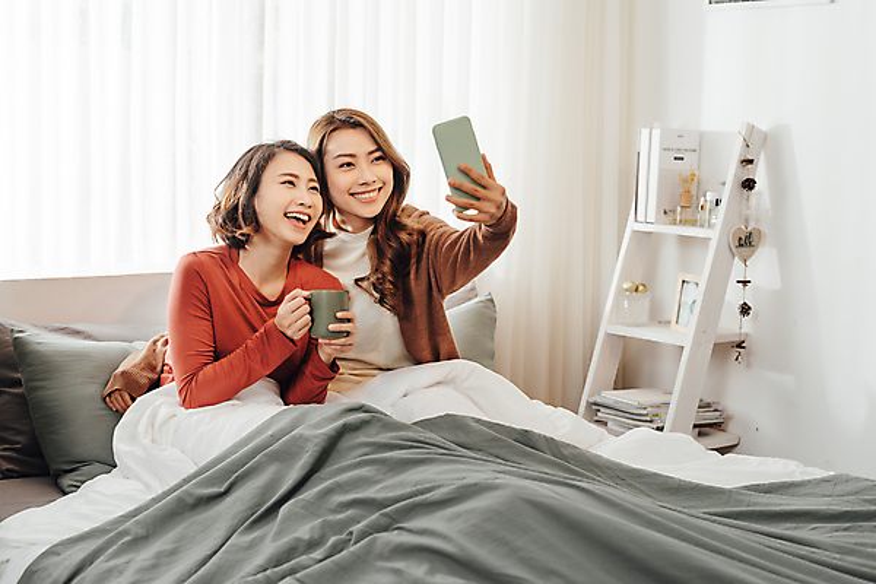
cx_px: 438
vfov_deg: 27.0
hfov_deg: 39.6
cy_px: 292
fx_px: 1217
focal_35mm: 50
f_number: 3.5
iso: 200
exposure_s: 1/125
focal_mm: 50
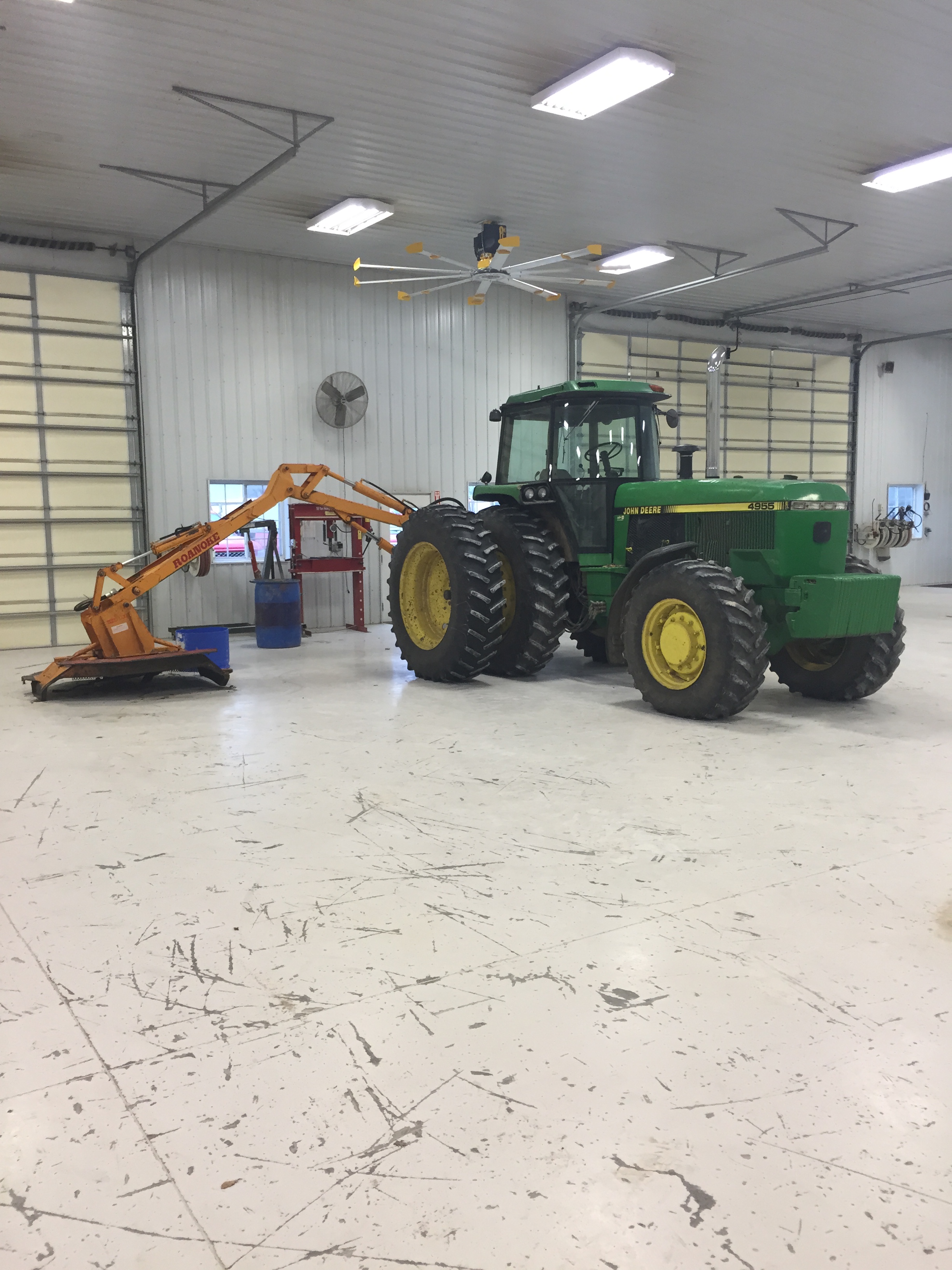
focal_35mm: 29
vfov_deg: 61.7
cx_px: 476
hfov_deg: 48.2
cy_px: 635
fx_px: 1063
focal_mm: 4.15
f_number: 2.2
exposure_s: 1/30
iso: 32
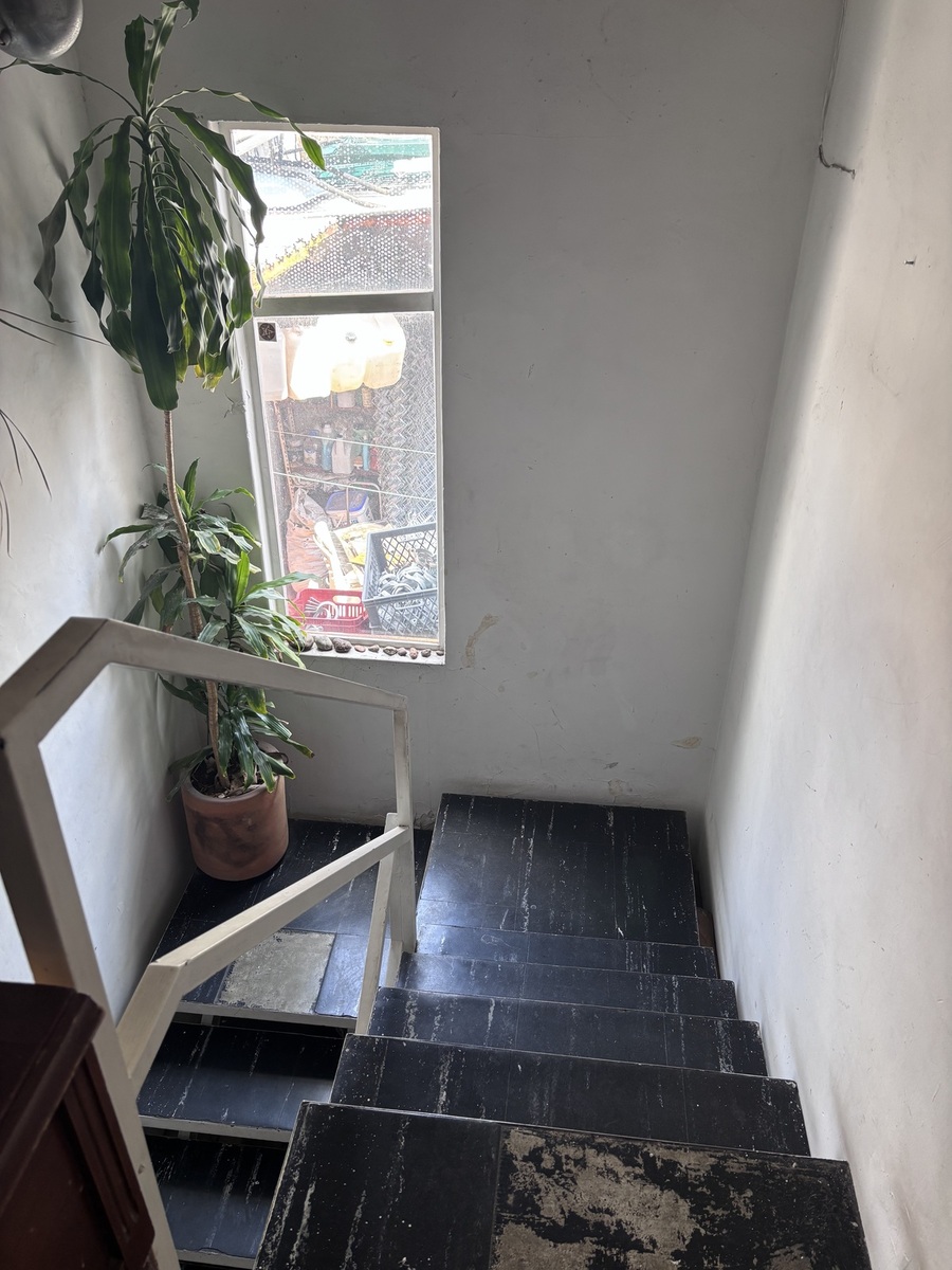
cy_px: 635
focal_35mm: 26
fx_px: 953
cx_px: 476
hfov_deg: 53.1
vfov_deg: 67.3
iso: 100
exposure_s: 1/121
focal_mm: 5.96
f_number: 1.6
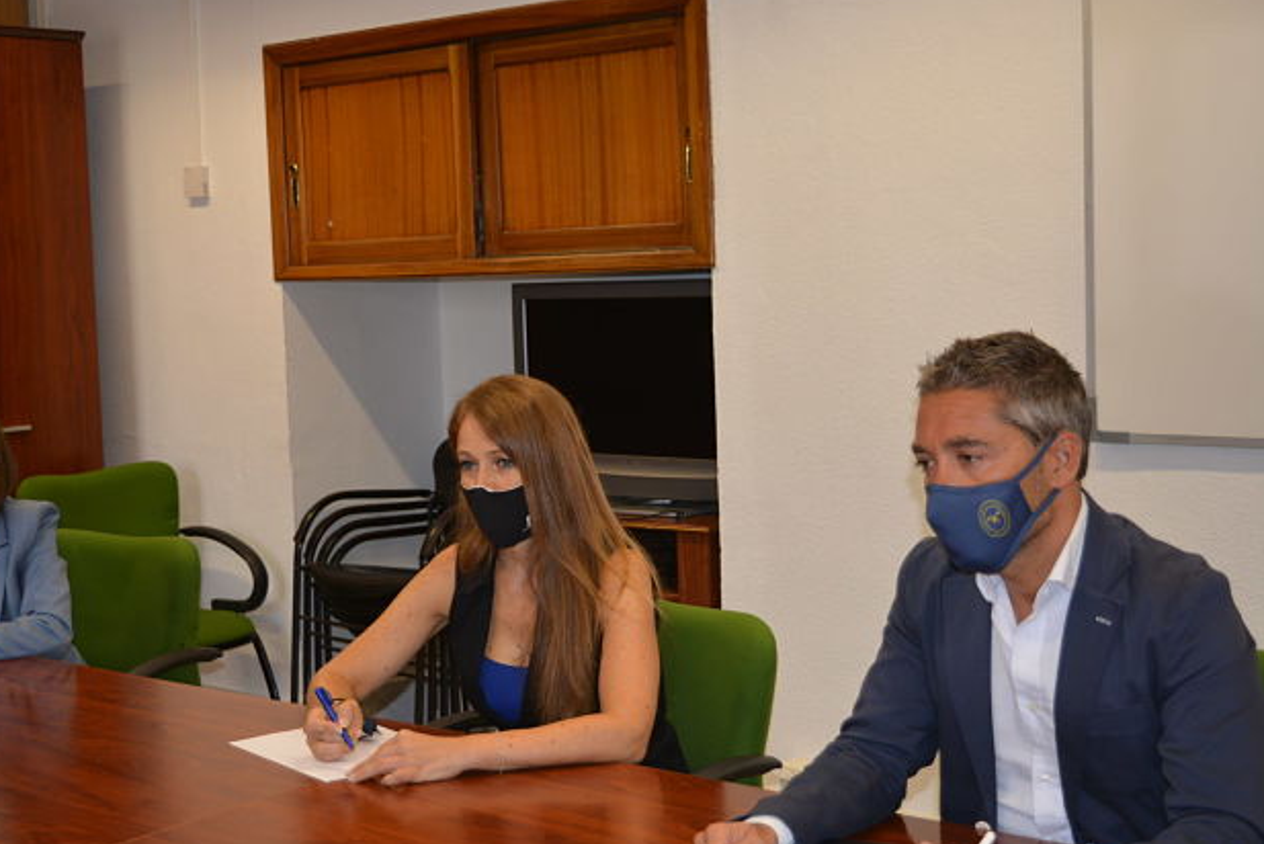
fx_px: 1932
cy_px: 442
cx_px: 587
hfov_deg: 36.2
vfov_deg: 24.6
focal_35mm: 55
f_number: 4.5
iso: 400
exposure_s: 1/60
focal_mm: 34
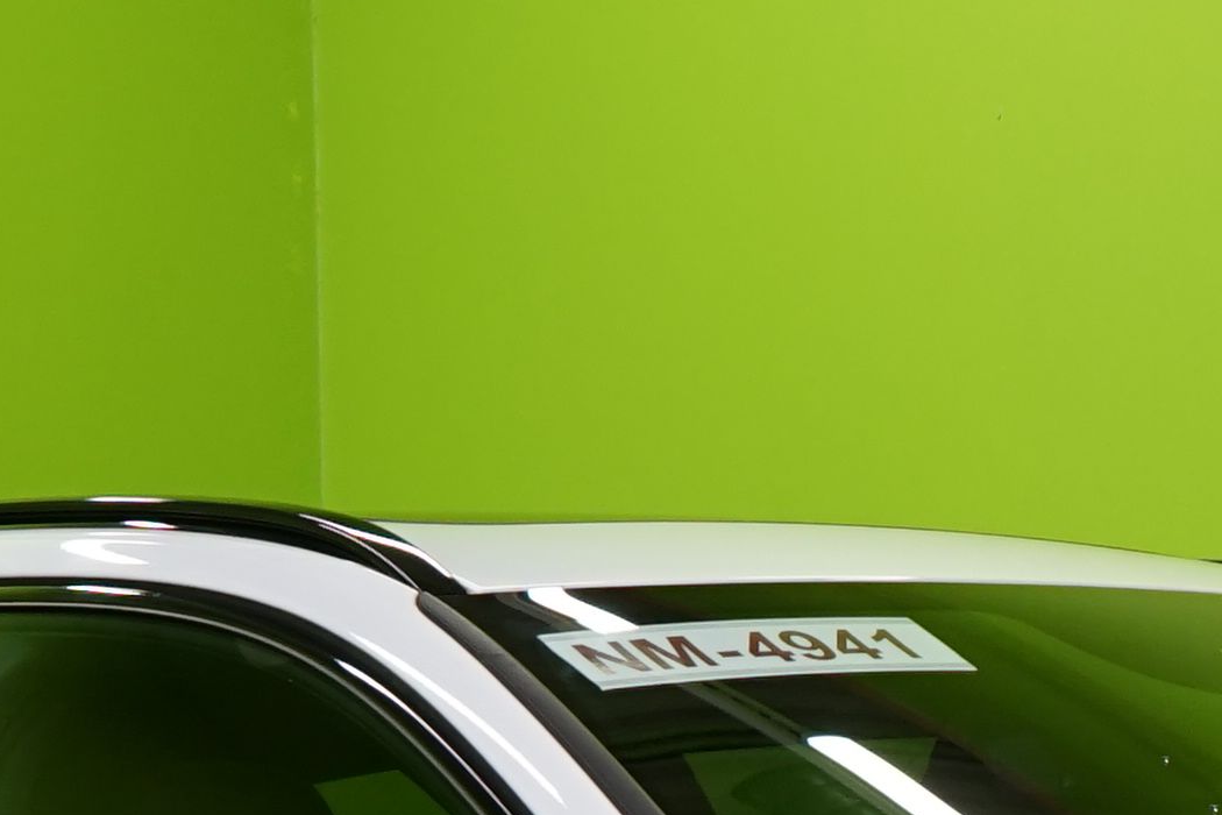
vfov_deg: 6.7
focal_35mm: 200
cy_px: 1444
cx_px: 1473
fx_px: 6788
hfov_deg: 10.1
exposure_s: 1/40
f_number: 6.3
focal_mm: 35
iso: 500
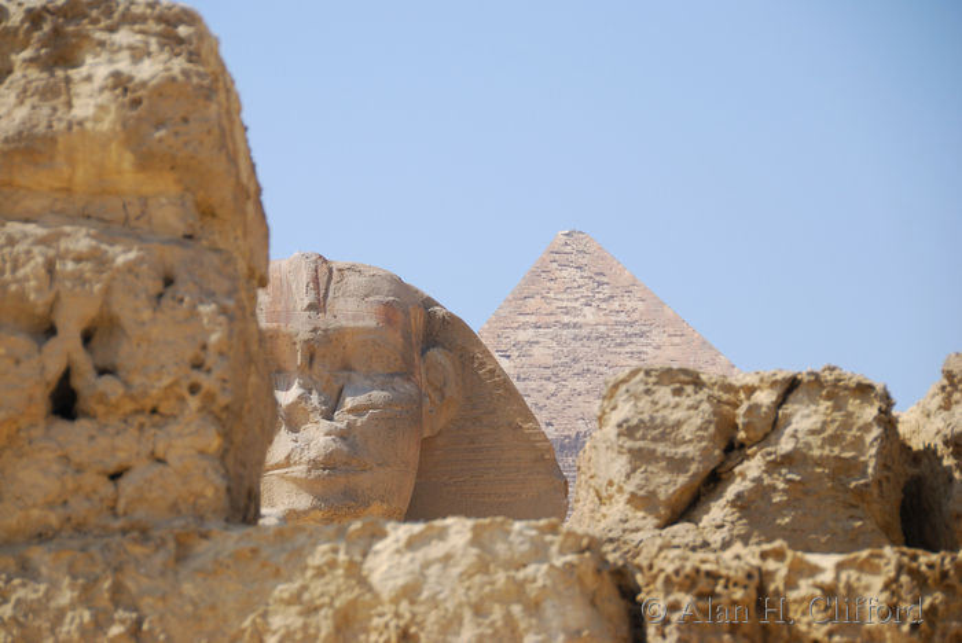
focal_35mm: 158
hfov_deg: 13.0
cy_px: 322
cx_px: 481
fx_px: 4212
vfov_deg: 8.7
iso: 100
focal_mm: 105
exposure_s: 1/400
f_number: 5.6
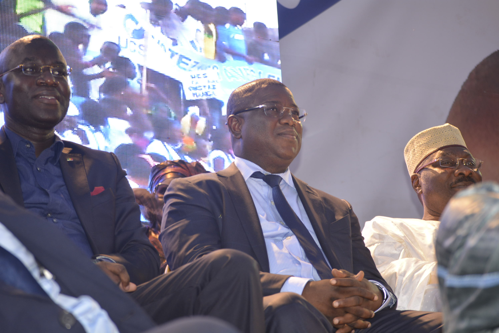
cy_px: 166
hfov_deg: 24.6
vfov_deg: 16.6
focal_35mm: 82
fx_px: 1144
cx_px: 250
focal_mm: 55
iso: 450
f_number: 4.2
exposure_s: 1/60
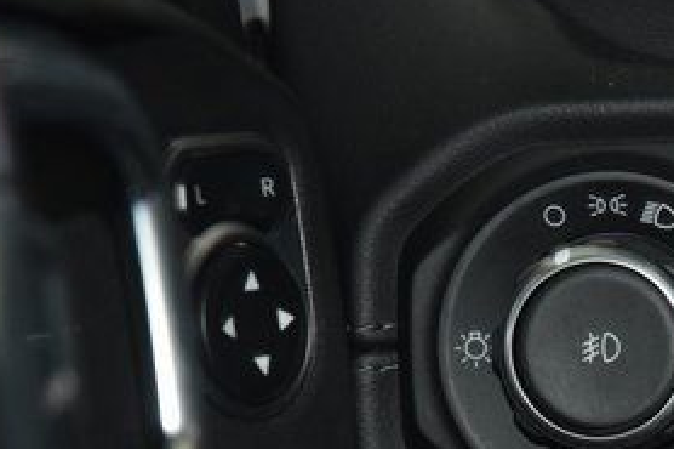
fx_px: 4528
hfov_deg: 8.5
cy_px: 390
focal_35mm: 242
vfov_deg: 5.7
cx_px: 589
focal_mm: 70
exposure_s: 1/13
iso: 1400
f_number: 4.5
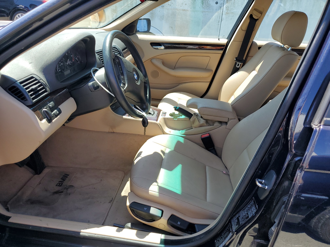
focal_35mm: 26
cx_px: 165
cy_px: 124
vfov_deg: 53.1
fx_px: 248
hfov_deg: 67.3
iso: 50
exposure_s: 1/625
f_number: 1.5
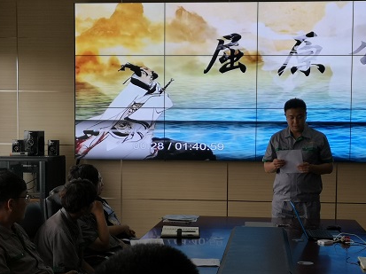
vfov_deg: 22.8
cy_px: 171
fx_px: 676
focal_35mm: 64
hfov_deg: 30.2
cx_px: 219
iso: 50
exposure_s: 1/100
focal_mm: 4.75
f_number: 1.8
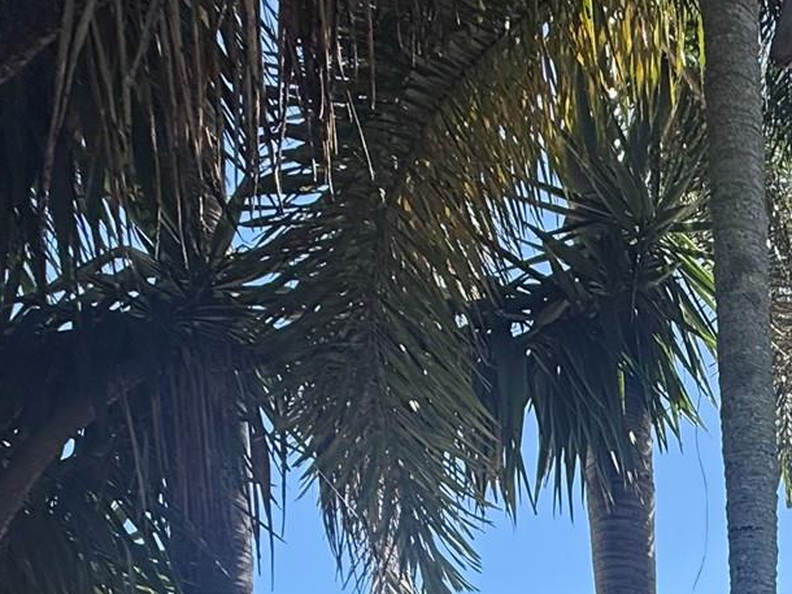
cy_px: 914
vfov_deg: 23.8
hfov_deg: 33.3
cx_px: 939
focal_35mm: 47
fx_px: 1076
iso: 64
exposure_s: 1/1189
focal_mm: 2.22
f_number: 2.2
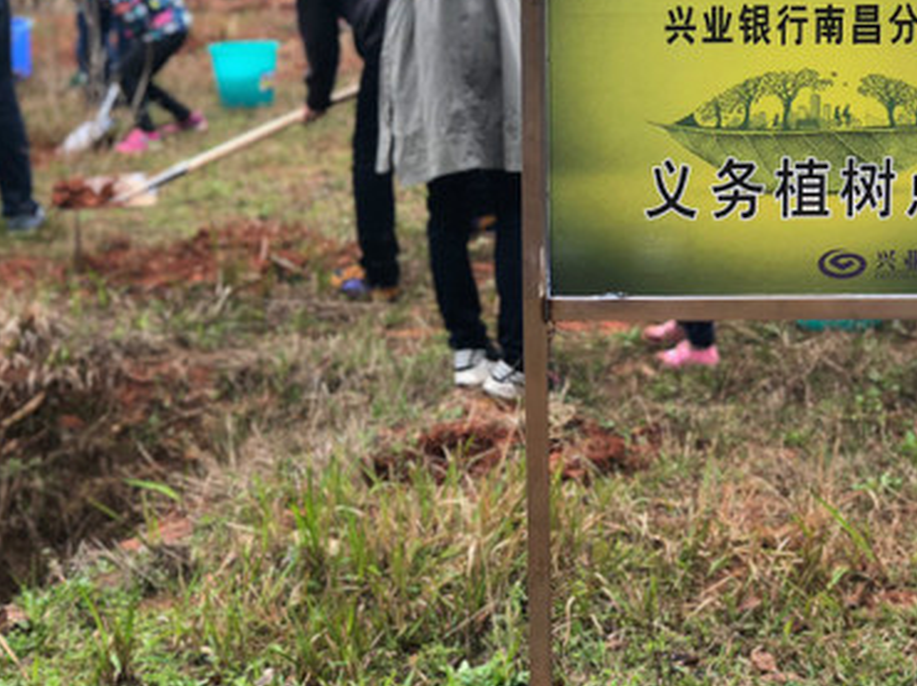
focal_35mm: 90
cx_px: 525
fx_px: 2383
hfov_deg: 21.8
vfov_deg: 16.3
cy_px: 161
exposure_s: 1/50
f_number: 2.4
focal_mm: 6
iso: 16
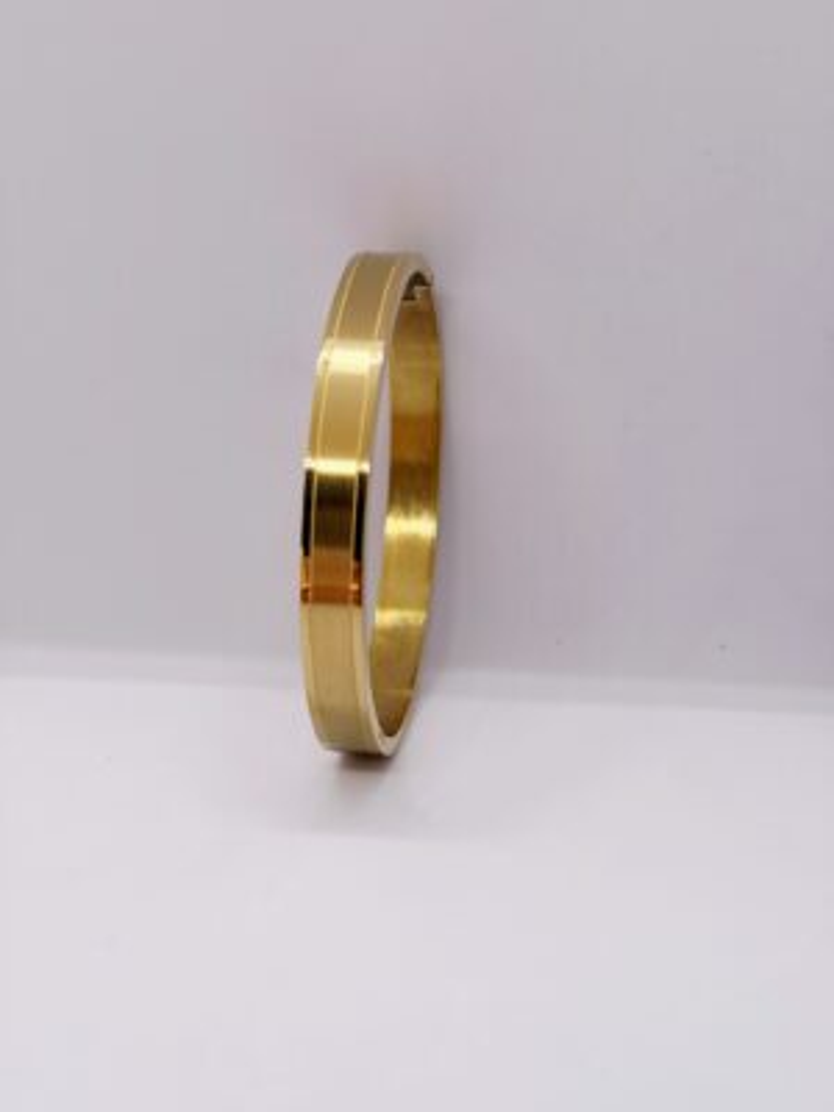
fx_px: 1670
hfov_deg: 28.0
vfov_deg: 36.8
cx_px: 417
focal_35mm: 52
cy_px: 556
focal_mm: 5.96
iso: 32
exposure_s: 1/323
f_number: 1.6
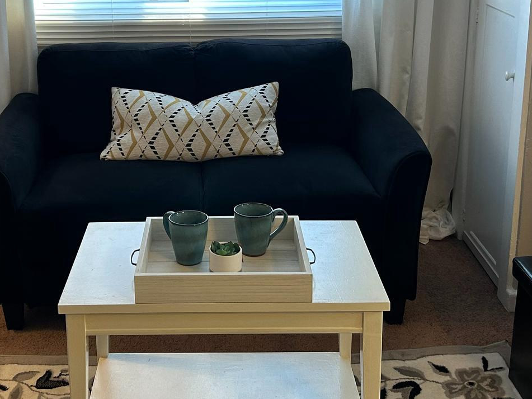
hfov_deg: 34.2
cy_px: 106
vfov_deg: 25.8
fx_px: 861
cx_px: 211
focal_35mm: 56
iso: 100
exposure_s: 1/60
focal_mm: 5.7
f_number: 1.5
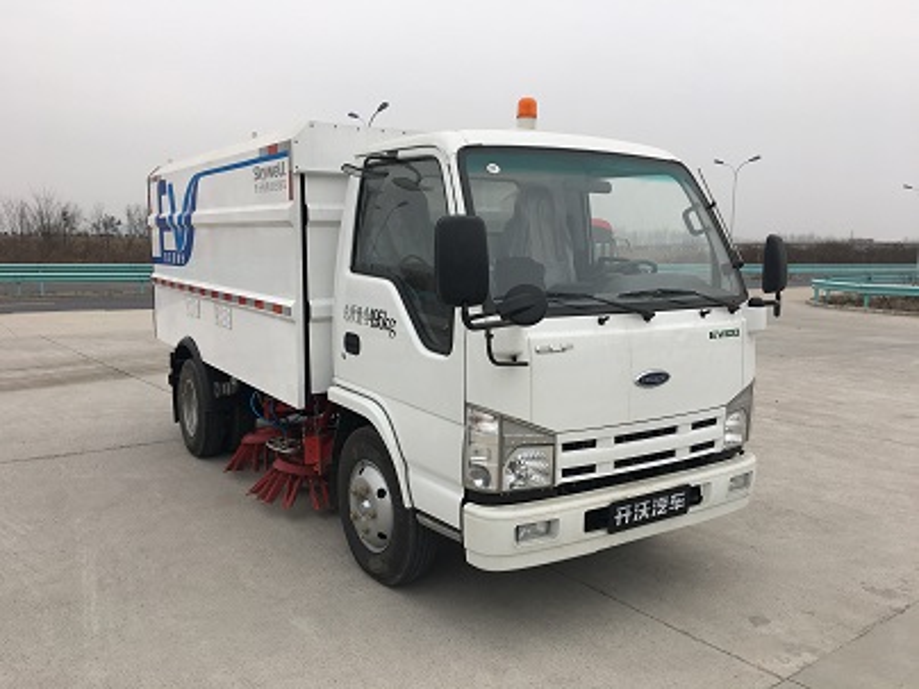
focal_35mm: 29
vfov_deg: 48.2
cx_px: 460
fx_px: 770
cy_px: 344
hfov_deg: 61.7
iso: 25
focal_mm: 4.15
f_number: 2.2
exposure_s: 1/310
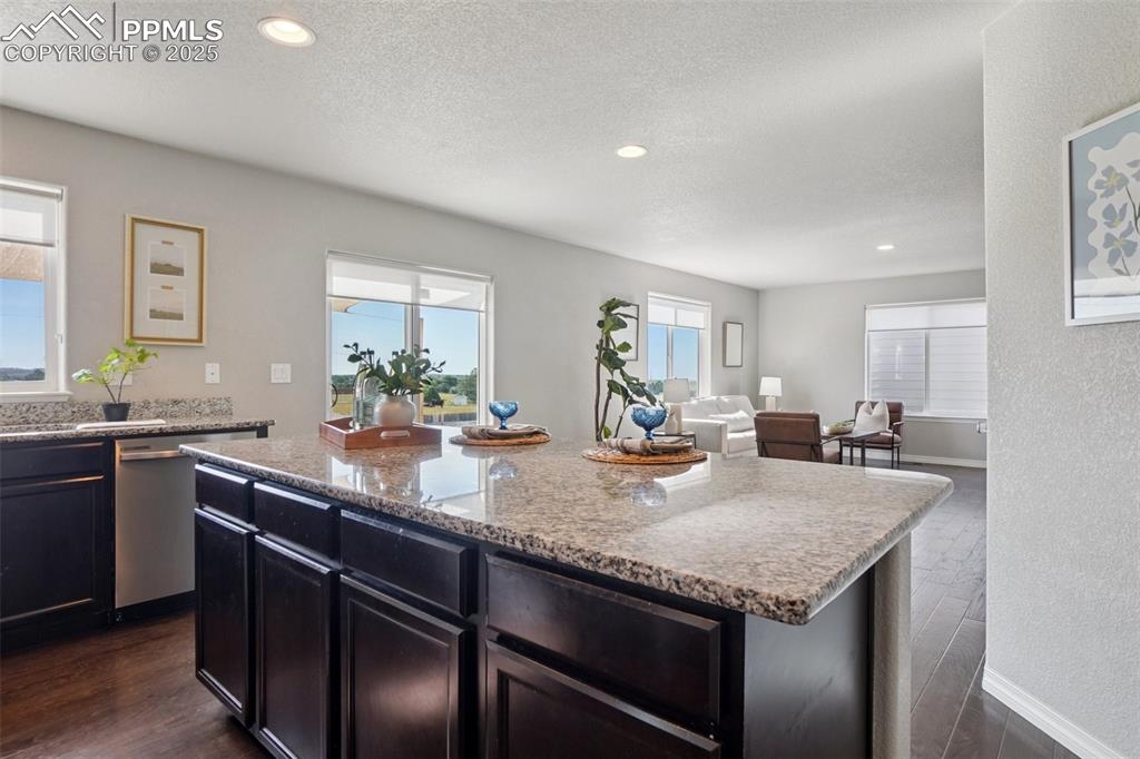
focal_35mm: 18
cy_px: 380
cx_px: 570
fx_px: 570
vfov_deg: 67.3
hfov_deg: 90.0
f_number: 8
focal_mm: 12
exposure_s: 1/30
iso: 200
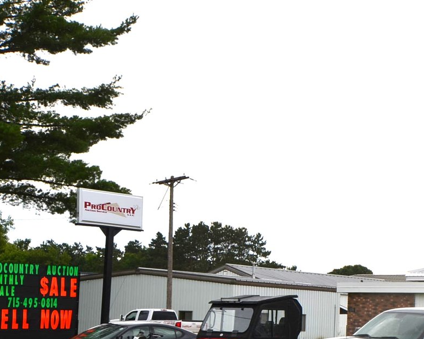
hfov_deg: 24.5
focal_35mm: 74
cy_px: 241
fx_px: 929
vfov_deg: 20.6
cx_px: 428
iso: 100
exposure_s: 1/200
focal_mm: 24
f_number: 8
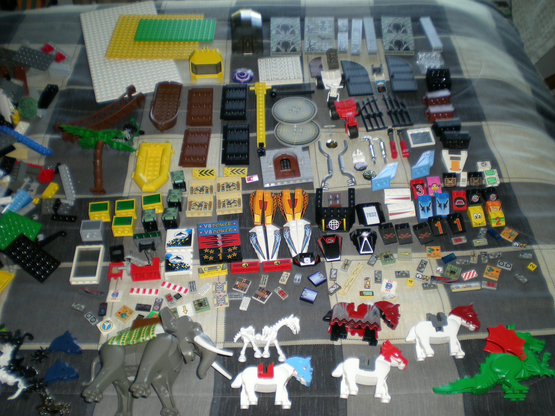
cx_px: 278
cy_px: 208
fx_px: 609
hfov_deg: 49.0
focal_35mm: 38
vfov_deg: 37.7
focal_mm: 6.3
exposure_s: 1/30
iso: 50
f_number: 3.1
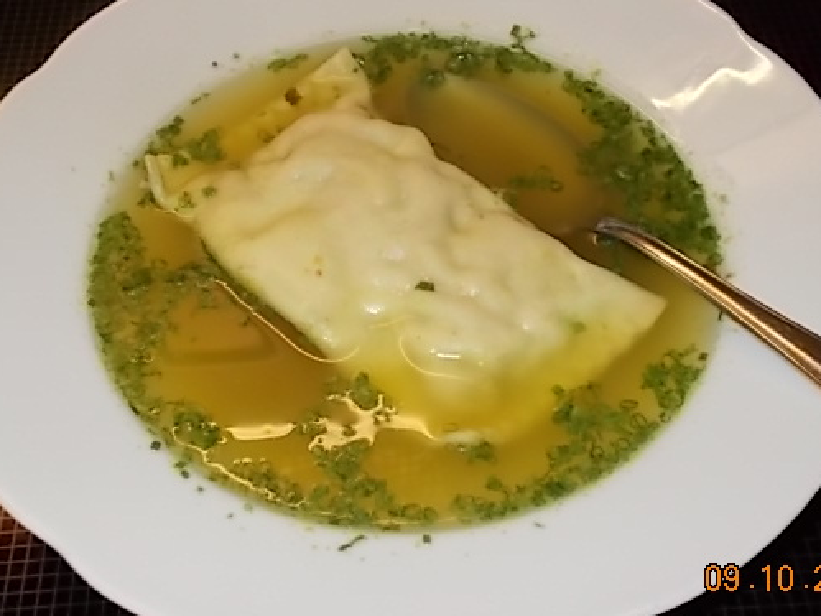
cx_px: 411
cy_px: 277
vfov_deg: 29.1
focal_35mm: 50
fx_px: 1186
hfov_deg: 38.2
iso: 200
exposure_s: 1/30
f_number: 3.9
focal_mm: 6.9
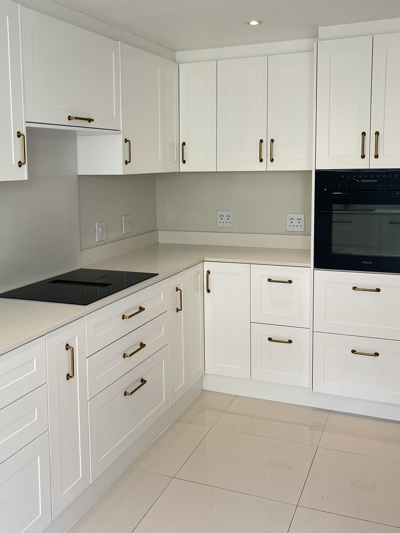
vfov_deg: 48.8
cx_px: 139
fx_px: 585
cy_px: 224
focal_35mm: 38
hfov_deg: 37.4
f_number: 1.6
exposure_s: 1/100
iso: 80
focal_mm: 5.1
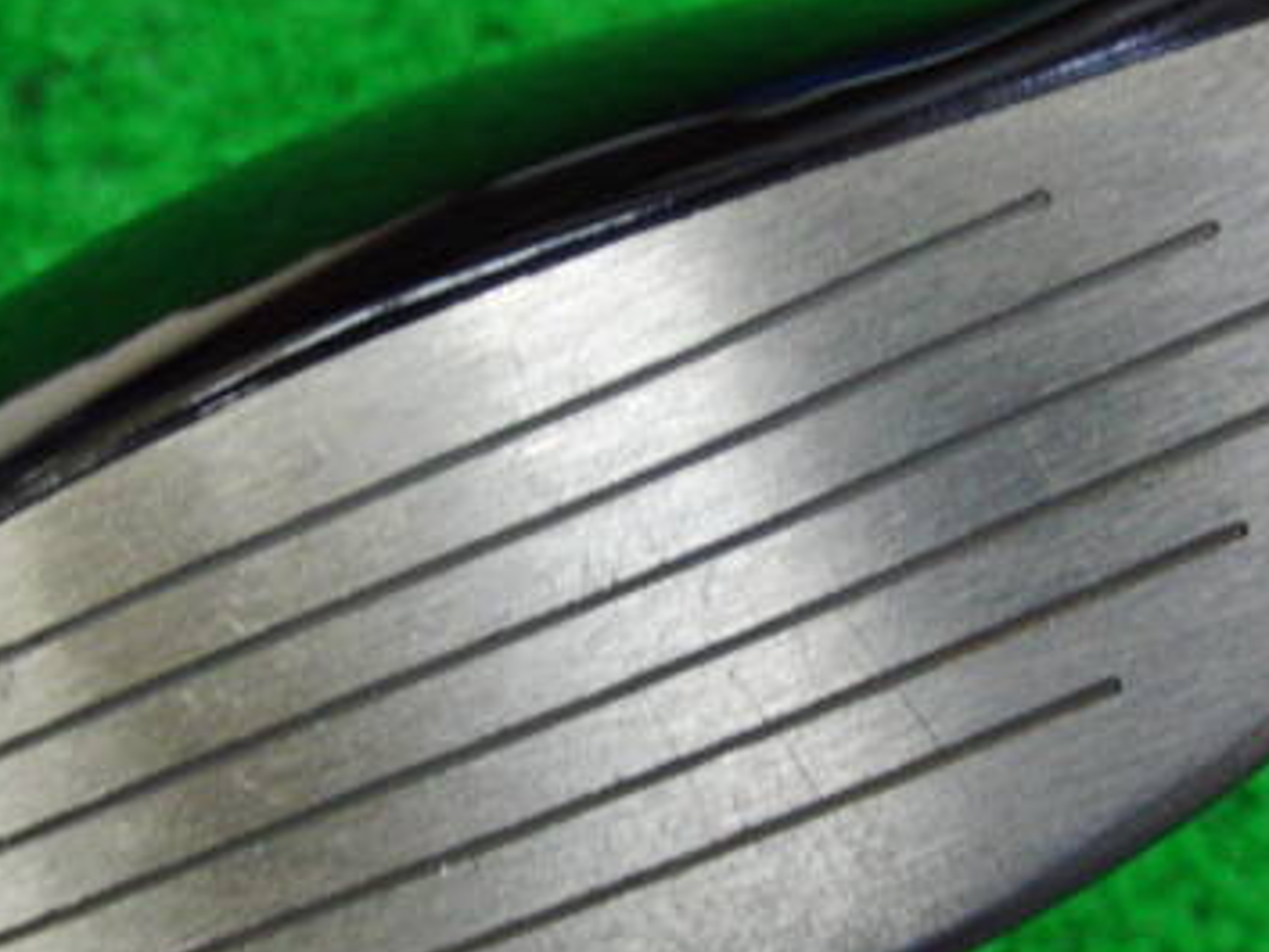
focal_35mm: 67
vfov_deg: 21.9
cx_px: 733
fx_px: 2457
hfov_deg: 28.9
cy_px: 478
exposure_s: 1/30
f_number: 3.6
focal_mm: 6.42
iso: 400
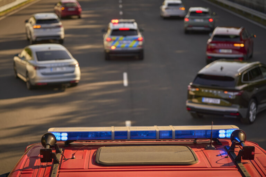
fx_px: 672
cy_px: 88
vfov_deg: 15.0
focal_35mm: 91
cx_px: 133
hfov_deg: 22.4
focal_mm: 91
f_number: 2.8
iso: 100
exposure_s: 1/800
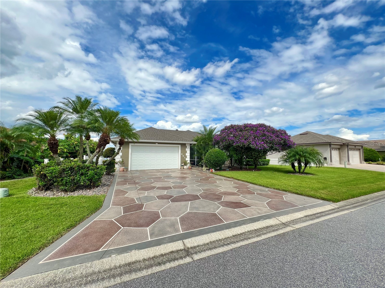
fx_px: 145
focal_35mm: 13
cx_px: 192
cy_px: 144
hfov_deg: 106.2
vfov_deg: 89.9
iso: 32
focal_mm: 1.57
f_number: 1.8
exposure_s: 1/485
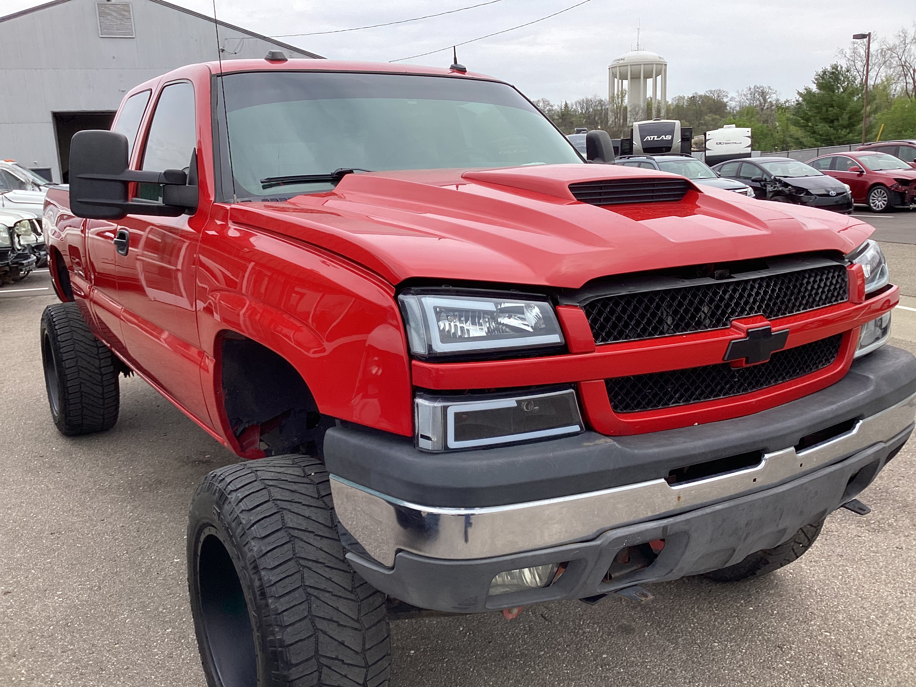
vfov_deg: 45.4
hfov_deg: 58.4
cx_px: 458
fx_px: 820
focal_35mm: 31
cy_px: 344
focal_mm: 3.3
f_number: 2.4
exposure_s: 1/347
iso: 25
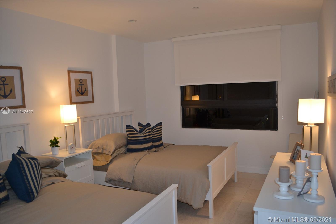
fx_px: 252
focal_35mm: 27
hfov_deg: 67.4
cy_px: 112
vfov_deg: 47.9
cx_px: 168
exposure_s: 1/60
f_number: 3.5
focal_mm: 18
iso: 450
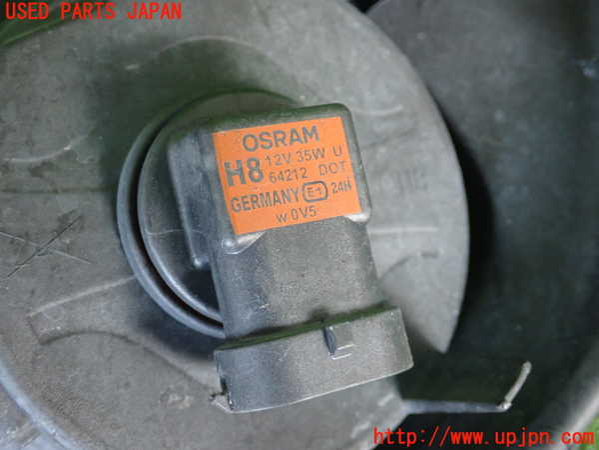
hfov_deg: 38.2
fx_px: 865
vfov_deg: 29.1
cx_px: 300
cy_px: 225
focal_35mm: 50
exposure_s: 1/20
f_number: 3.2
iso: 800
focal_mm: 9.01
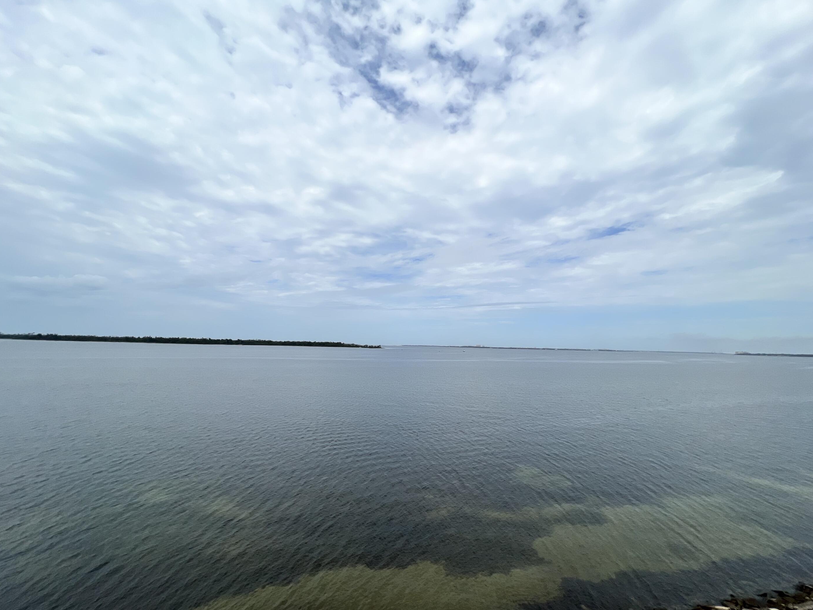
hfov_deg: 102.1
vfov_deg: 85.5
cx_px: 411
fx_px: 329
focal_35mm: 14
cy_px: 326
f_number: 1.8
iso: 32
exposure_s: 1/3650
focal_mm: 1.57
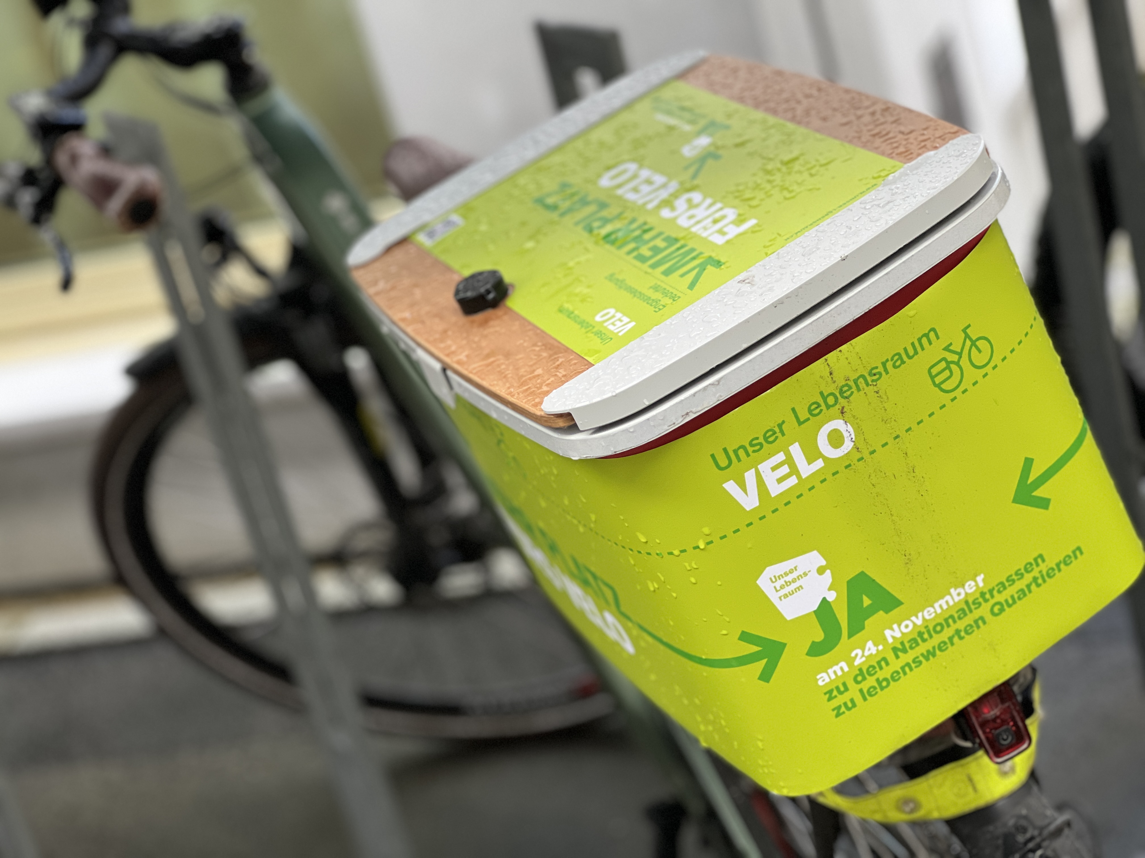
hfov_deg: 25.3
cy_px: 429
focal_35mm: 77
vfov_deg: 19.1
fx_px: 2547
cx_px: 572
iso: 160
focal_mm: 9
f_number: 2.8
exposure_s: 1/121
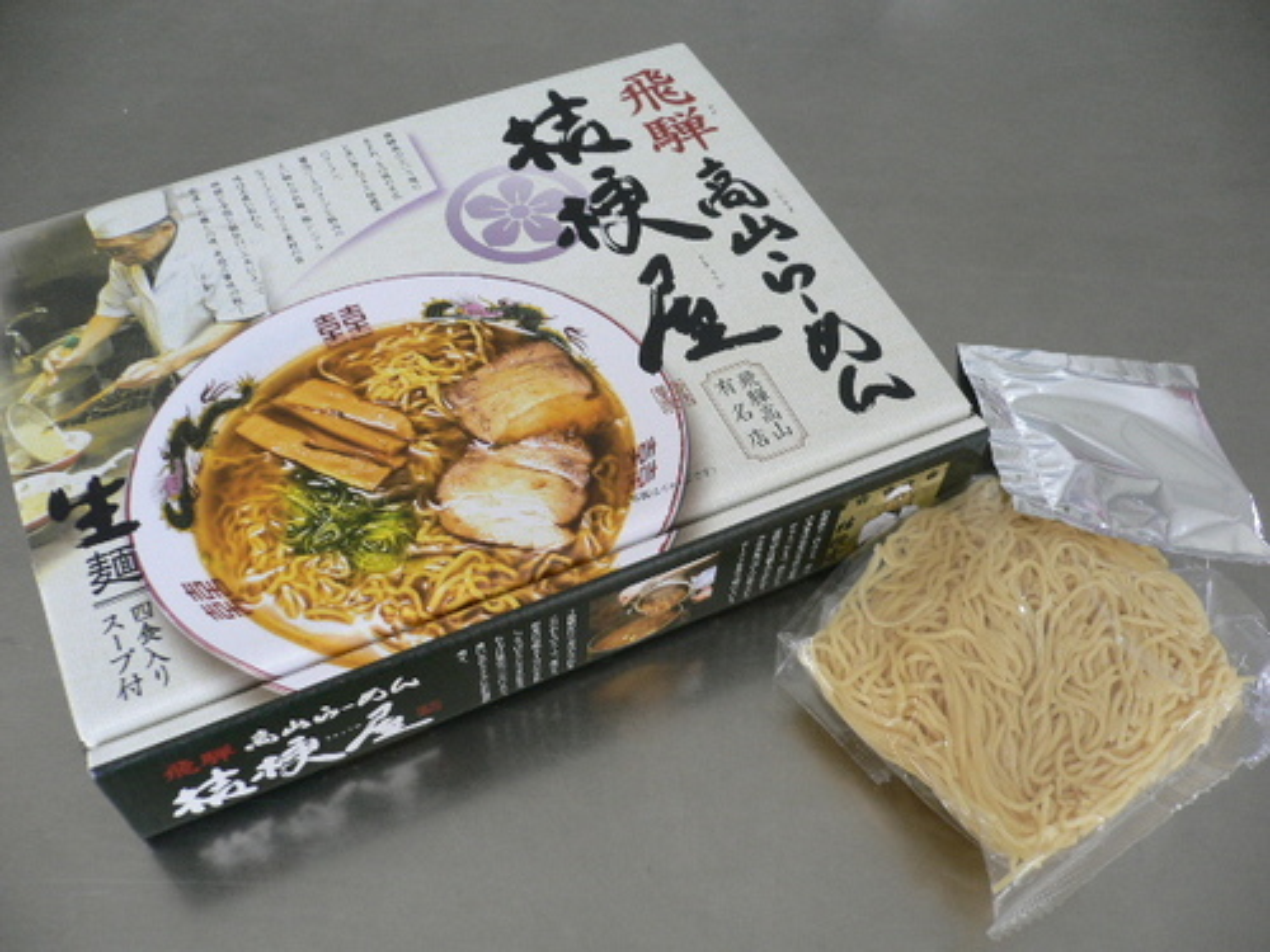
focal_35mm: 35
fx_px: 1284
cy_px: 476
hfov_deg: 52.6
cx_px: 635
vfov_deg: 40.7
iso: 100
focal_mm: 5.8
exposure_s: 1/30
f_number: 2.8
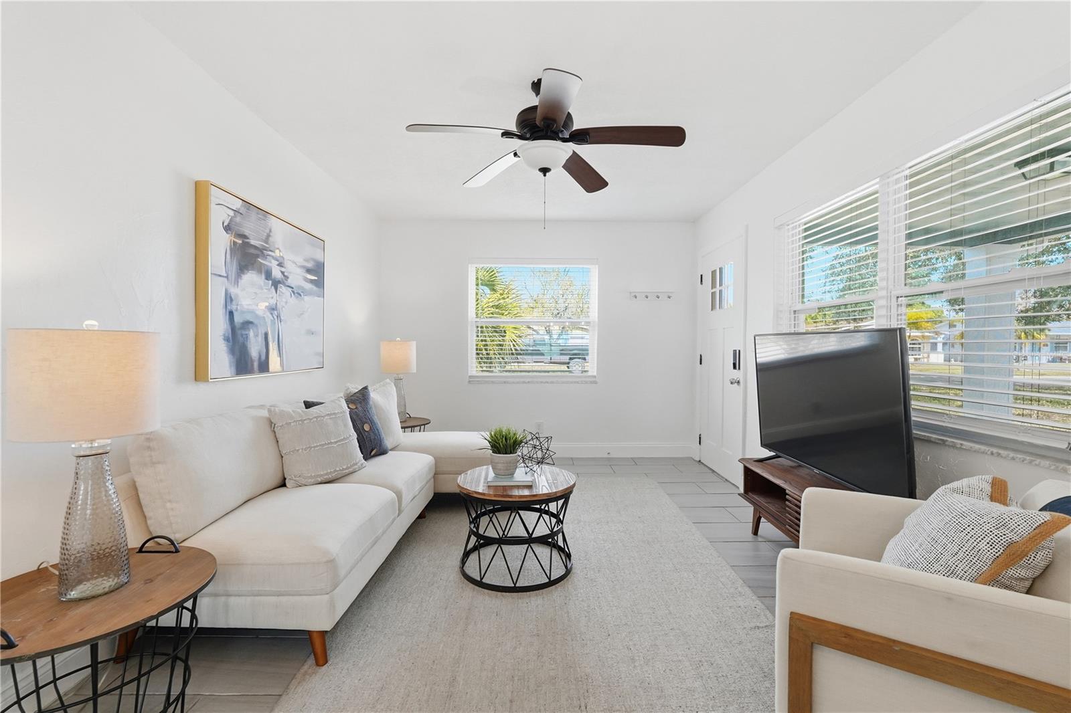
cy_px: 356
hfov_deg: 95.0
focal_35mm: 16
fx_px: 491
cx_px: 536
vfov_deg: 72.0
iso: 3200
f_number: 7.1
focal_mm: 16.5
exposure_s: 1/3200
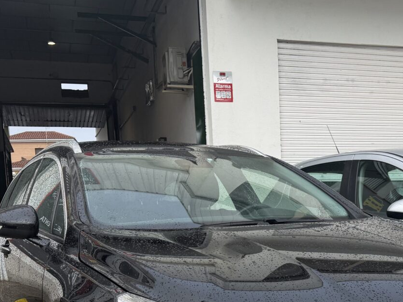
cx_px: 273
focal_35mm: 52
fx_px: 605
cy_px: 287
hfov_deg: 36.4
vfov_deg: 26.8
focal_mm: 6.76
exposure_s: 1/1437
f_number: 1.78
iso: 80
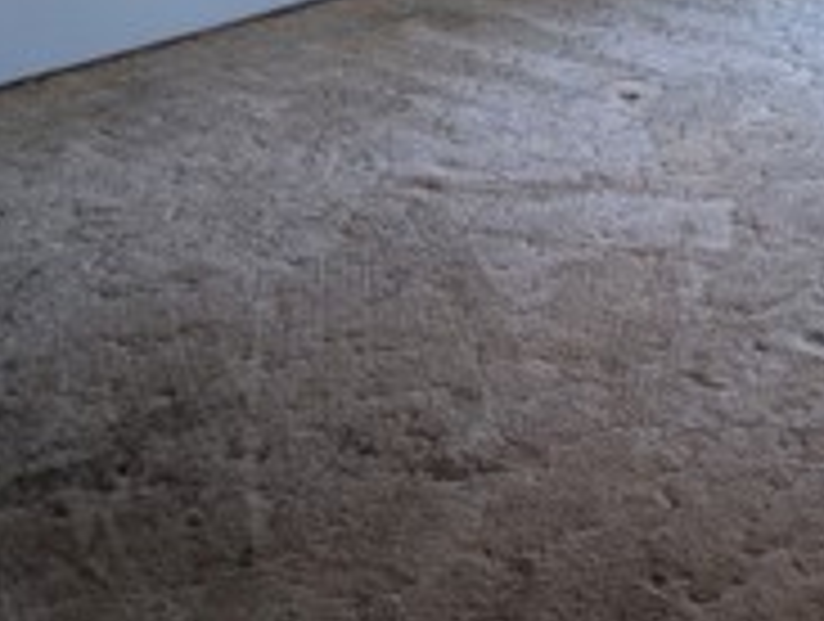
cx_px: 702
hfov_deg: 32.9
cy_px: -306
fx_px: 1336
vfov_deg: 21.9
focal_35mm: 56
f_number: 2.2
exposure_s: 1/120
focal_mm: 2.35
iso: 86
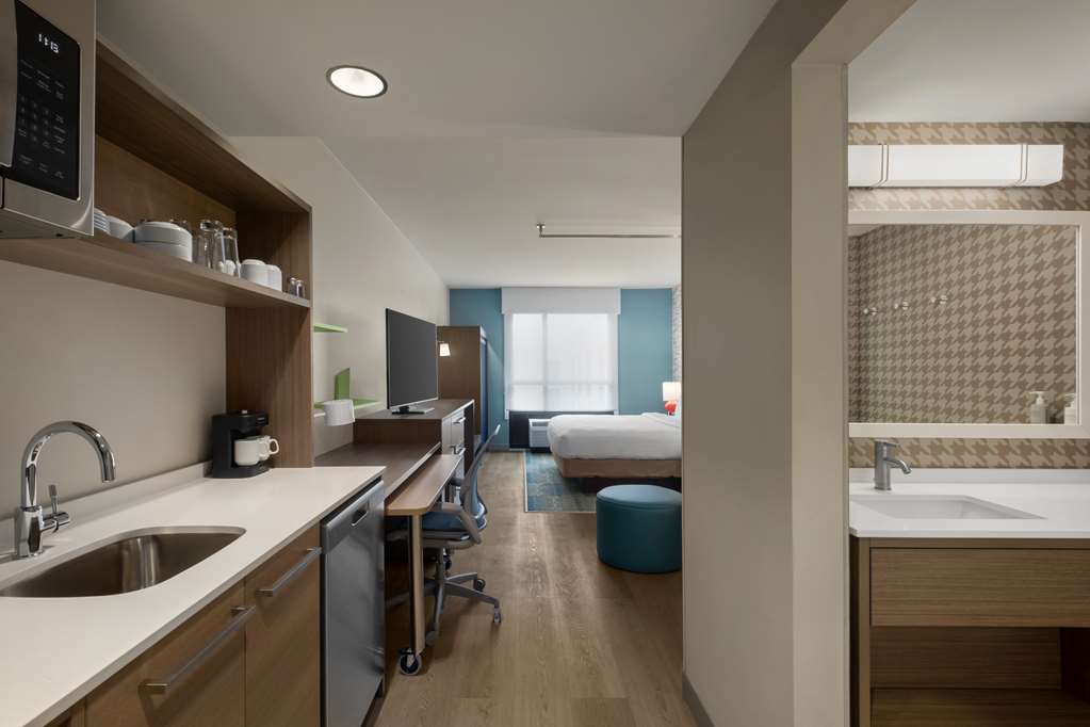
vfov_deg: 73.7
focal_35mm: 16
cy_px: 364
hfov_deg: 96.7
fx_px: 484
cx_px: 545
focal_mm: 10.5
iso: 320
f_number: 8
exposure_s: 1/4
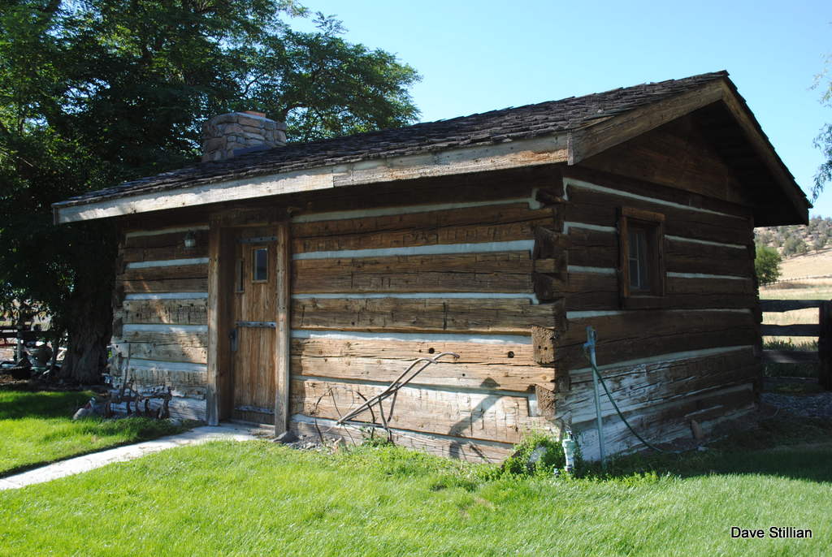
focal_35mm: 36
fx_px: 833
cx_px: 416
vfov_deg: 37.0
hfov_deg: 53.1
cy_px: 278
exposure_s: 1/200
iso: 100
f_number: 5.6
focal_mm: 24
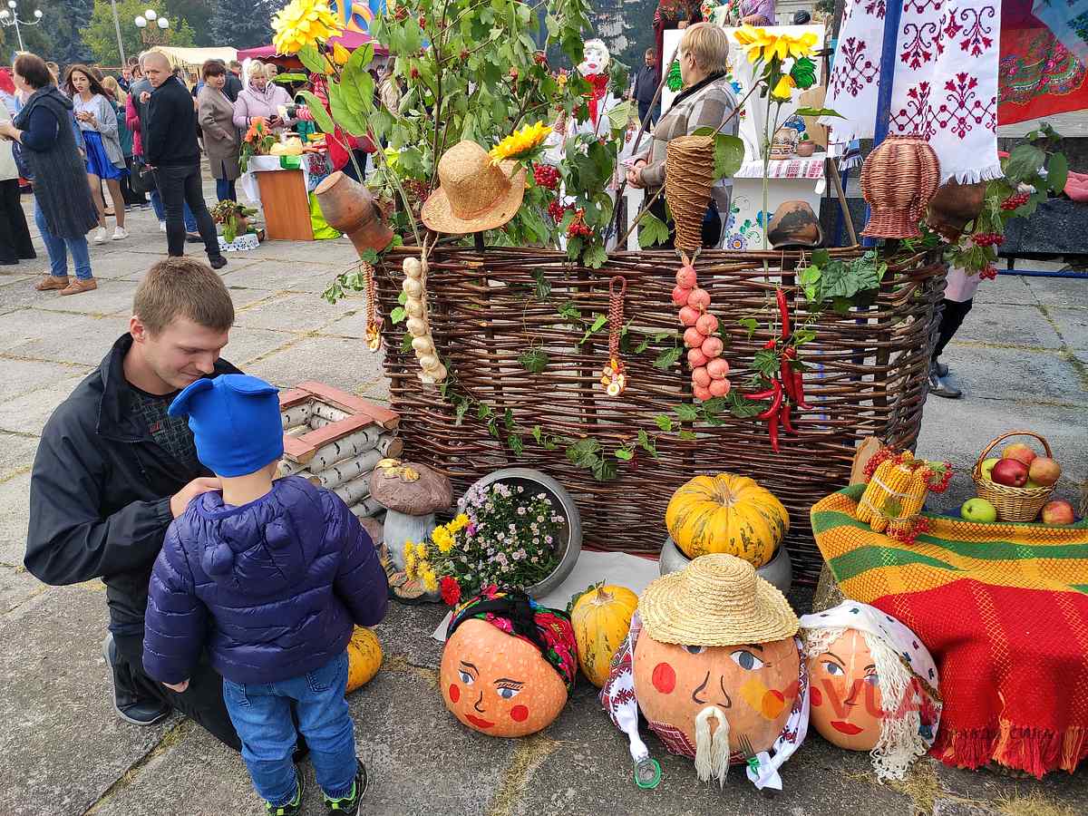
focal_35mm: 26
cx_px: 544
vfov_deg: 53.1
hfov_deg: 67.3
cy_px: 408
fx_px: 817
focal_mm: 4.77
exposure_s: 1/474
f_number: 1.75
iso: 112
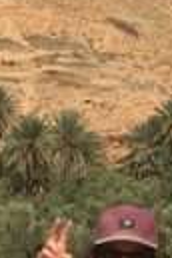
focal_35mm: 240
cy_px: 356
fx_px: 1720
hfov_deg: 5.7
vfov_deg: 8.4
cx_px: -38
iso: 25
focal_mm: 4.15
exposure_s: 1/2331
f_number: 2.2
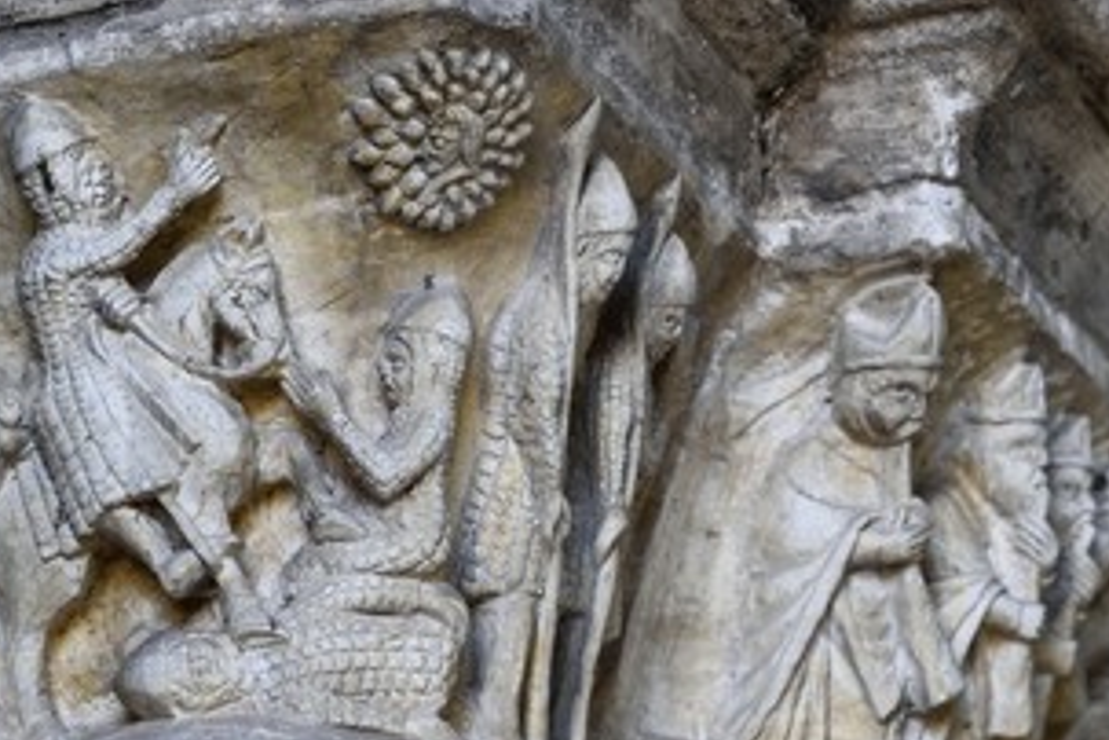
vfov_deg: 6.6
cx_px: 425
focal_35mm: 208
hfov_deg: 9.9
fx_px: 6407
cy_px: 451
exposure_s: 1/125
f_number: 10
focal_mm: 150
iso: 1600
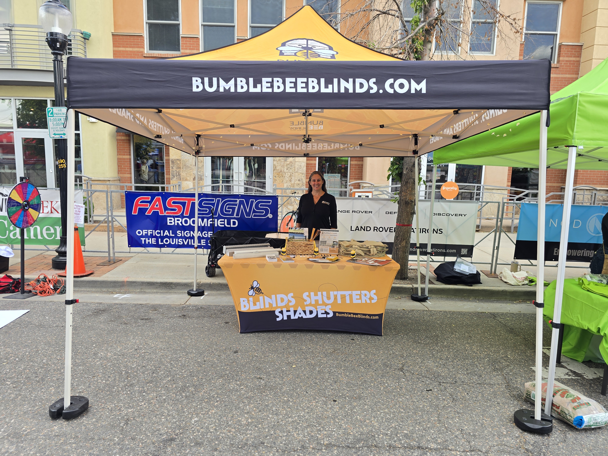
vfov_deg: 58.9
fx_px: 404
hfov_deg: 73.9
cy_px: 228
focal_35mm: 23
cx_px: 304
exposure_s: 1/180
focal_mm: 6.3
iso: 32
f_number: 1.7
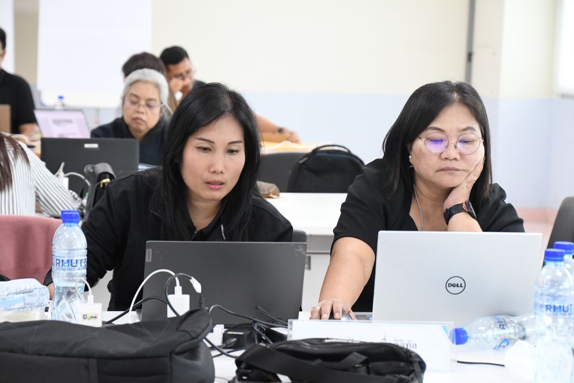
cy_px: 192
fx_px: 1913
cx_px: 287
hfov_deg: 17.1
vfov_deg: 11.4
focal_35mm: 120
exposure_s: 1/80
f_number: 5.3
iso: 2200
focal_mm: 80
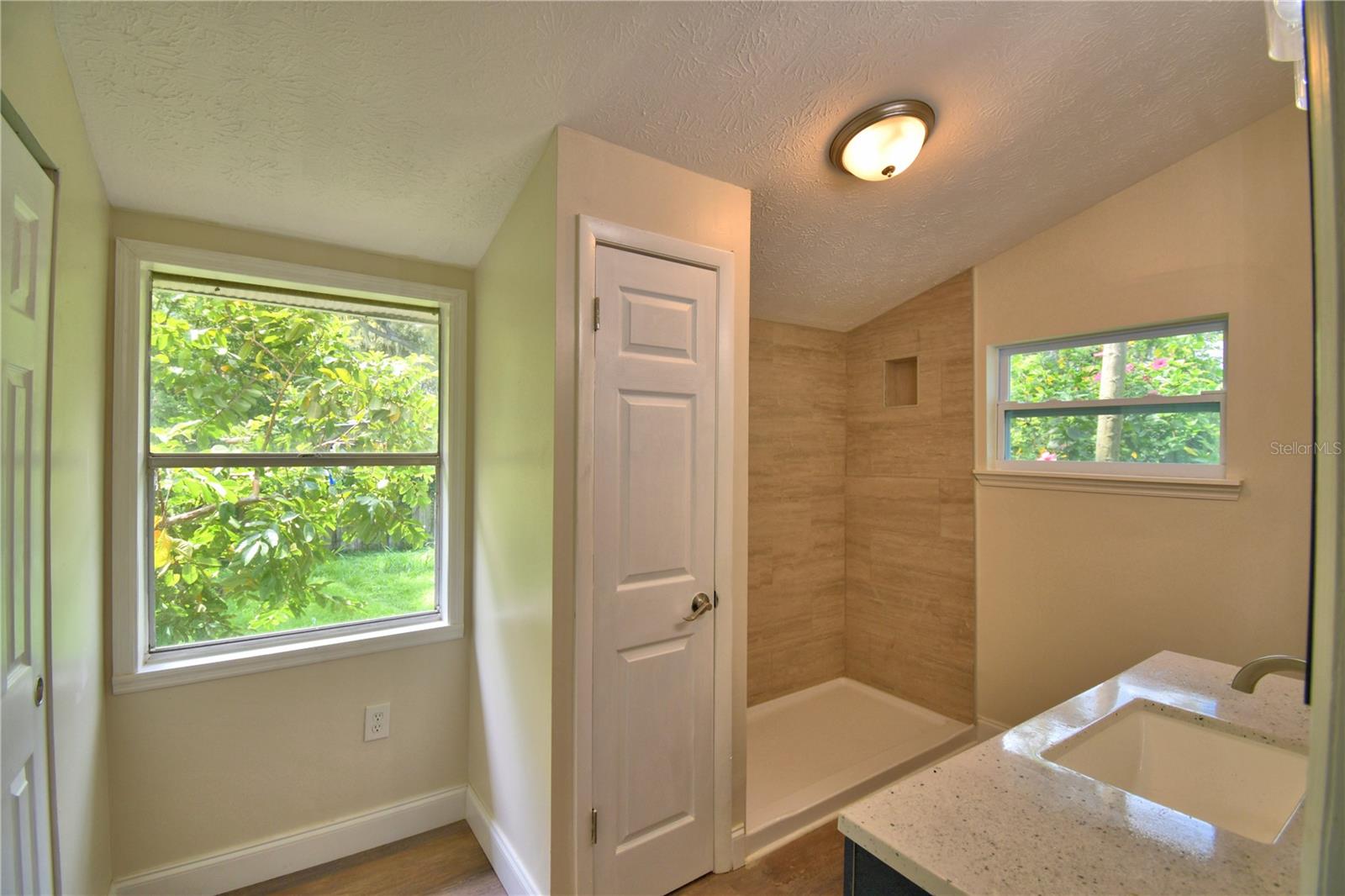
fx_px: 560
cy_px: 448
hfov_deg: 100.4
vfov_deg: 77.3
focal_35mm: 15
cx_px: 672
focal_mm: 10
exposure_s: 1/125
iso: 200
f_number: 4.5
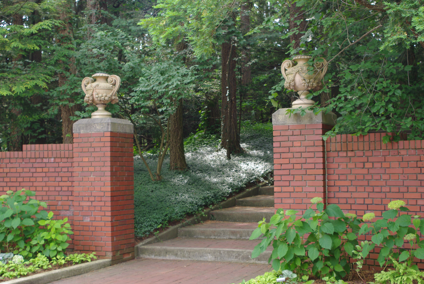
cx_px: 212
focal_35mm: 75
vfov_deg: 18.2
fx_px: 884
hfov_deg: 27.0
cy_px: 142
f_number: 6.7
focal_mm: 50
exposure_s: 1/60
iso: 200
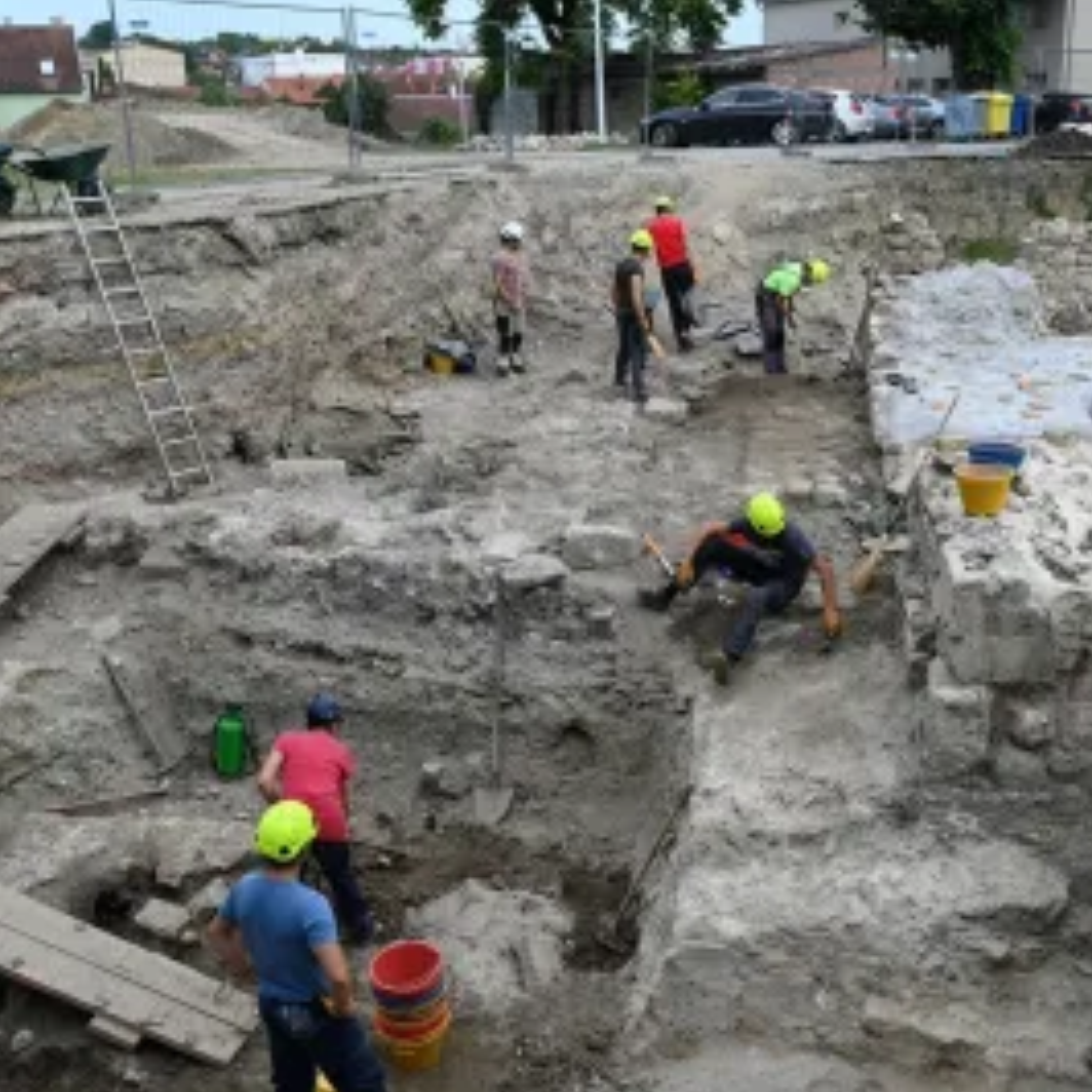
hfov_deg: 43.0
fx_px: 1380
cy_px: 556
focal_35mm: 39
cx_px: 657
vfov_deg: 43.2
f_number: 5.6
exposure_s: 1/250
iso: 140
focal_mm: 29.5
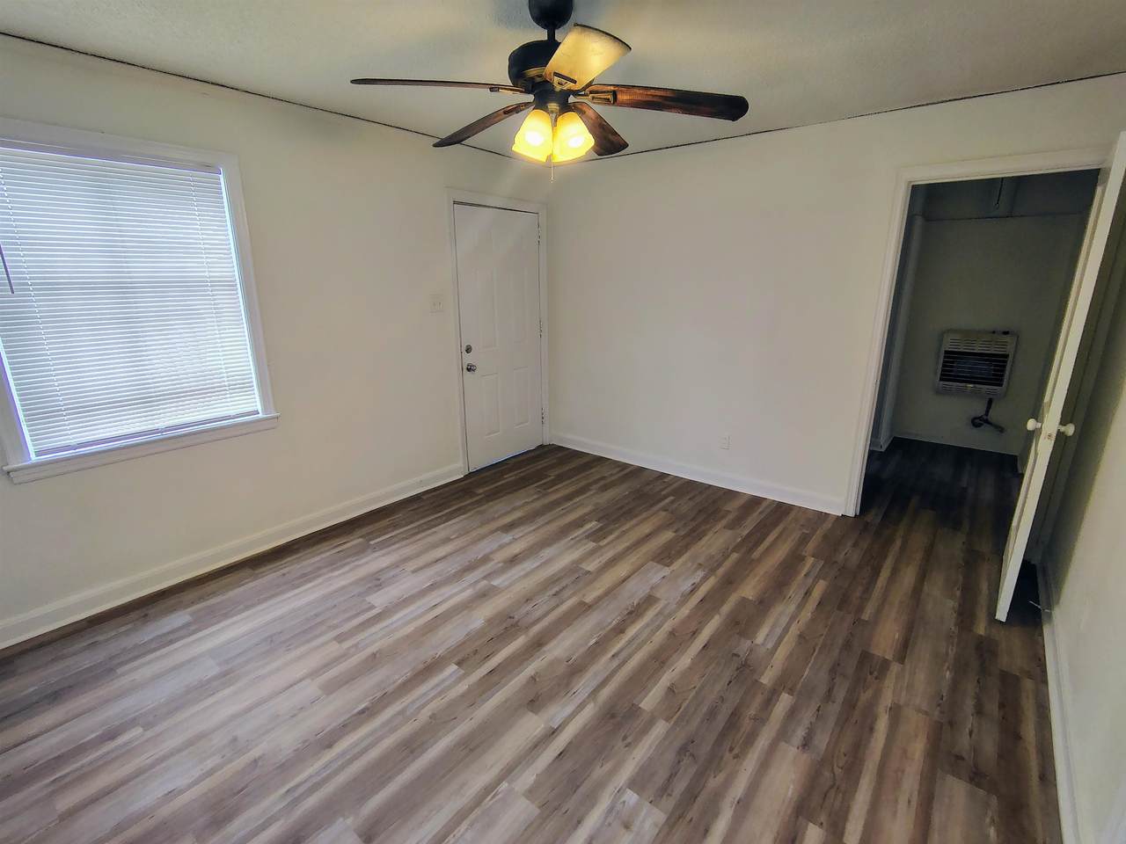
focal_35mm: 16
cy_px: 422
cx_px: 563
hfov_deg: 94.5
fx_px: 520
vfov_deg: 78.1
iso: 253
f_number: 2.2
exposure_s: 1/60
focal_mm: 2.13
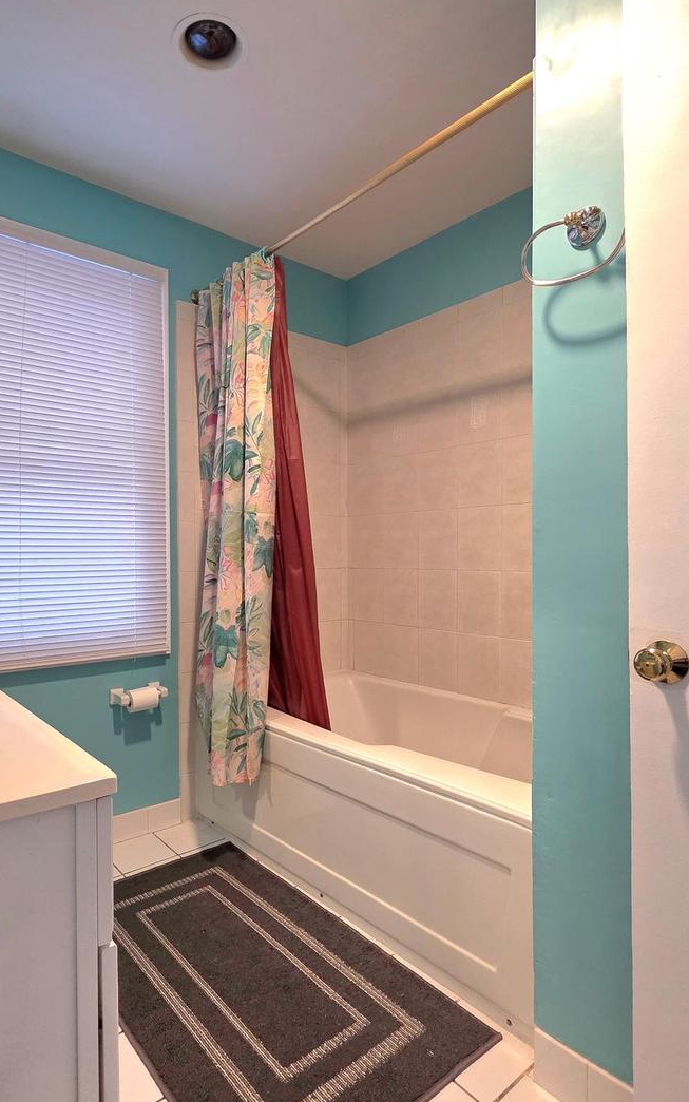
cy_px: 564
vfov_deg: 88.0
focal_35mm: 19
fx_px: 571
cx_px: 283
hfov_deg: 61.8
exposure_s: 1/60.2
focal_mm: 2.2
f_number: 1.9
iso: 320
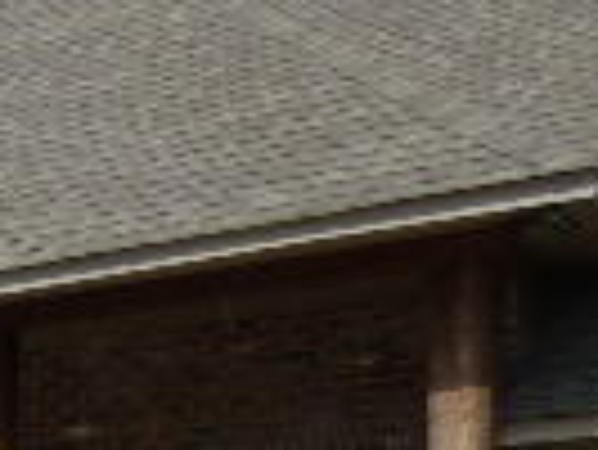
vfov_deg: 14.1
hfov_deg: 14.8
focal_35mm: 96
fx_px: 1660
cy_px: 747
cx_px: -742
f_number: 2.8
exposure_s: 1/2000
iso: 100
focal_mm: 3.58
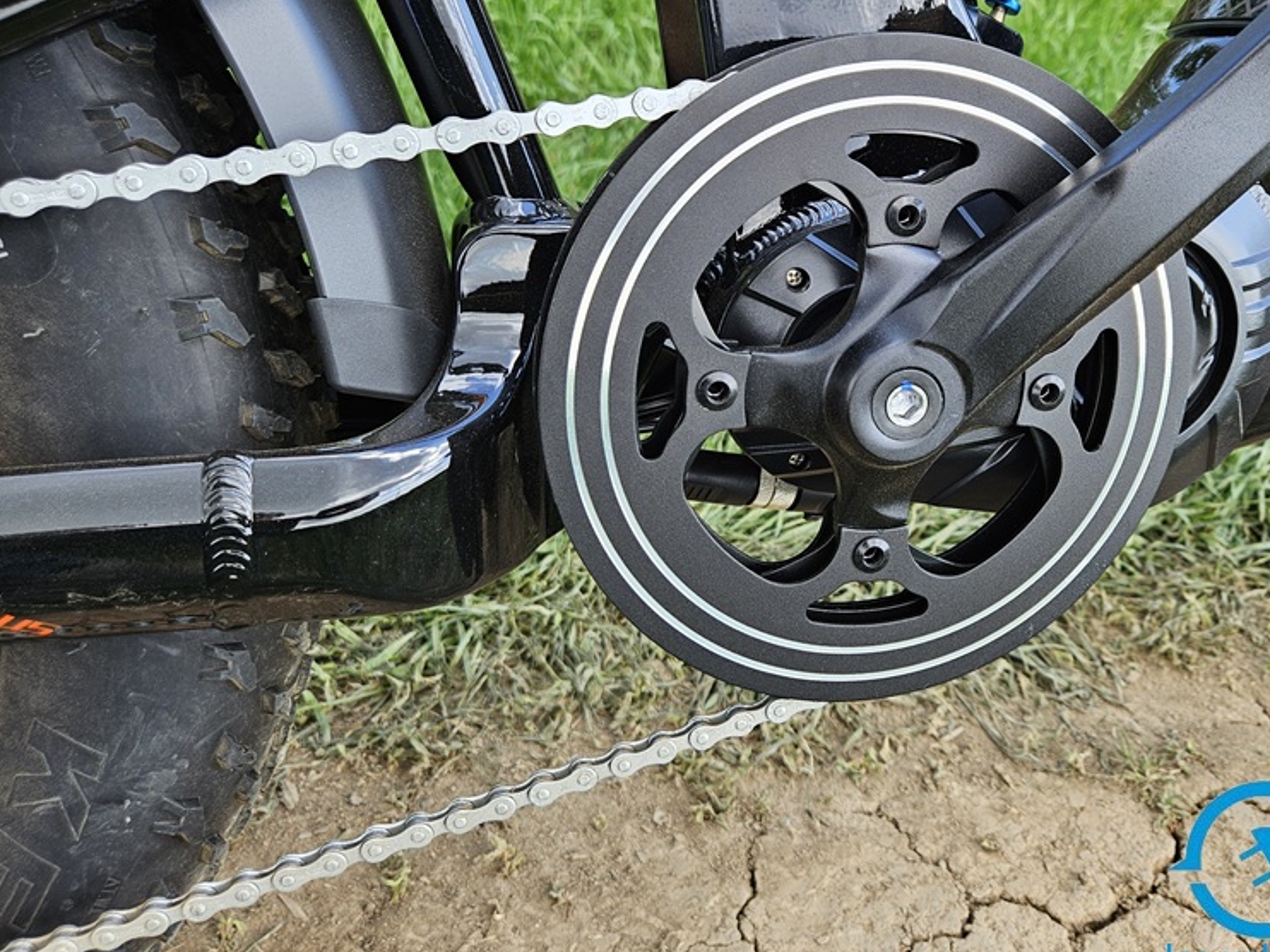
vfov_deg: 45.2
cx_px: 798
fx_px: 1137
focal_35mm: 31
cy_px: 377
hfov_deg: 57.6
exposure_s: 1/180
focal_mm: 5.4
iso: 25
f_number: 1.8
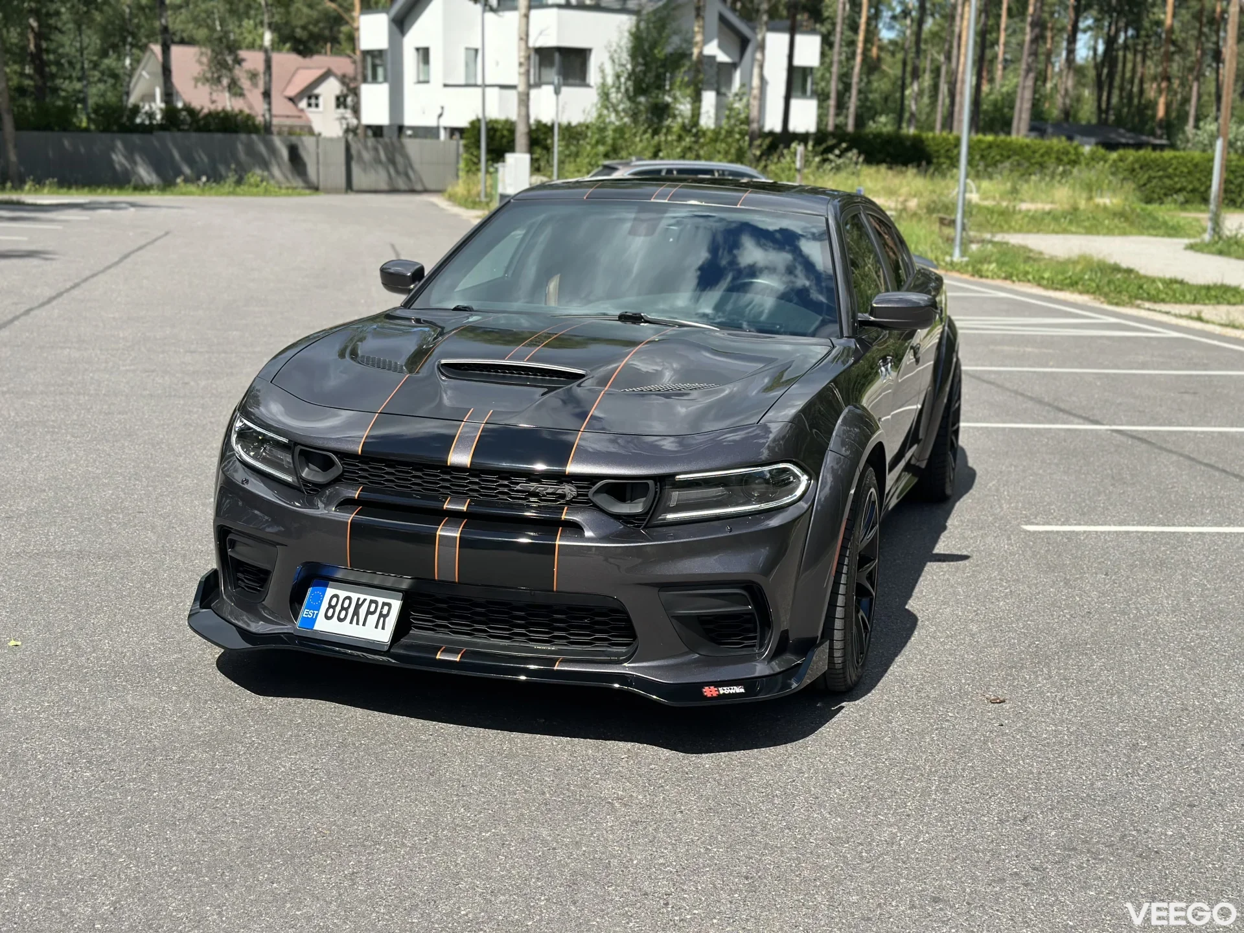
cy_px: 466
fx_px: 1725
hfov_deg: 39.7
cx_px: 622
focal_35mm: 48
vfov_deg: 30.3
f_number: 1.78
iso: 100
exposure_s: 1/3731
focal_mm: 6.86
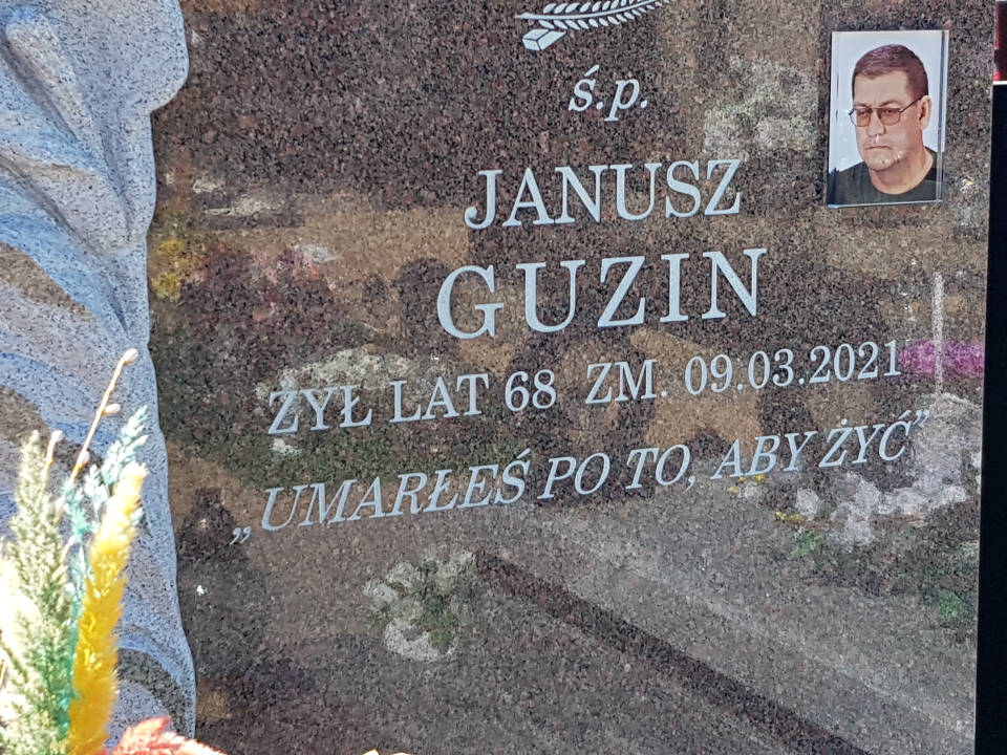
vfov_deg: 53.1
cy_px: 378
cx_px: 504
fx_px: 756
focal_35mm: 26
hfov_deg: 67.3
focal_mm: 4.2
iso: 40
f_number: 1.7
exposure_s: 1/796
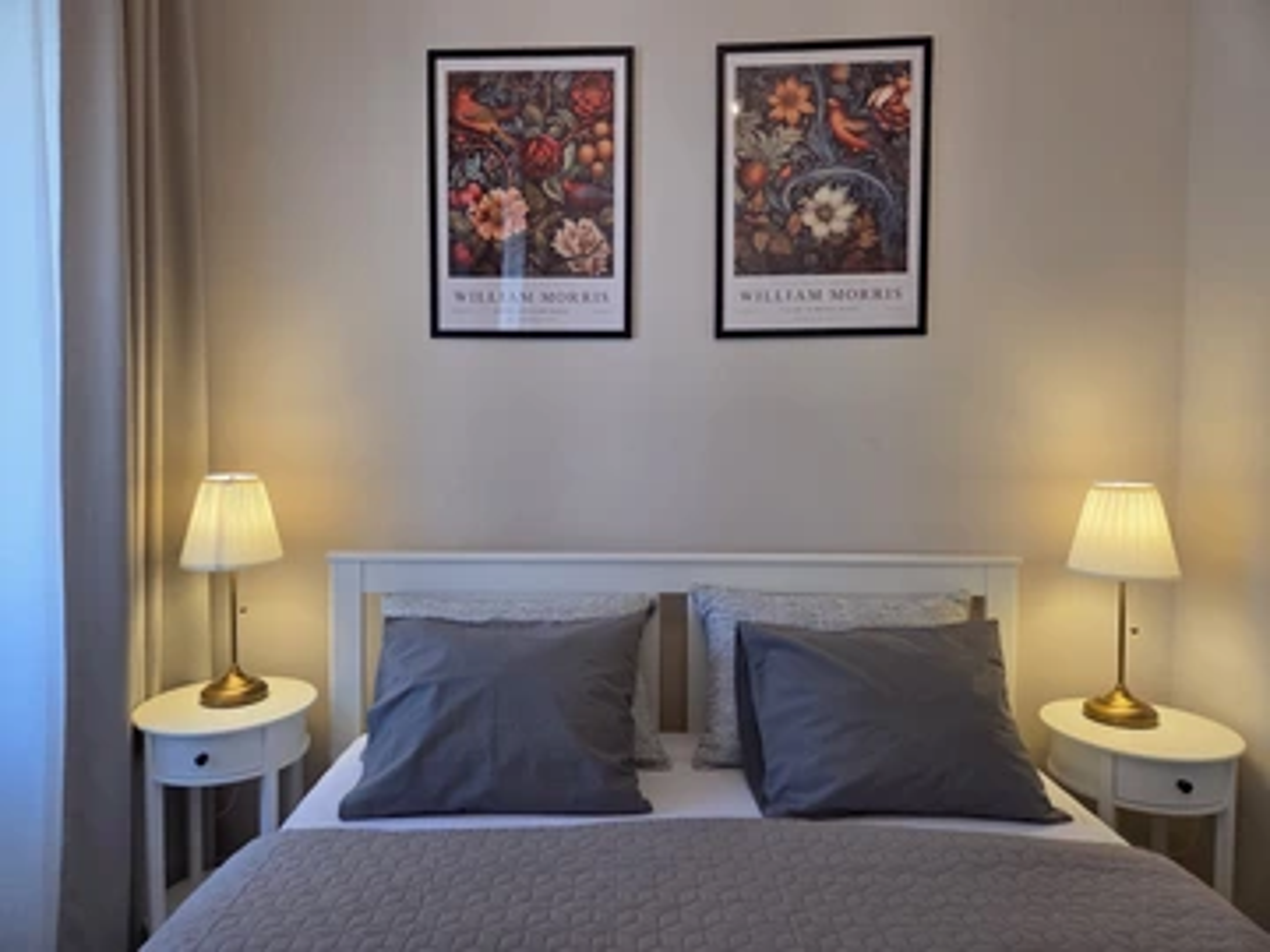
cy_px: 476
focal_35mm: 23
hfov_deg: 73.9
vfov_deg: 58.9
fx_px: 844
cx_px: 635
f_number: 1.8
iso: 160
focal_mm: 5.4
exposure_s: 1/180
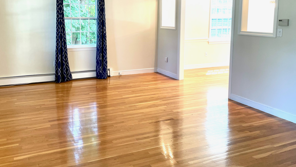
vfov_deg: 33.3
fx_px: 275
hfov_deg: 56.5
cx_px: 132
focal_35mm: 35
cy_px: 50
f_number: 1.6
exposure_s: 1/60
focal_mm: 4.2
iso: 80
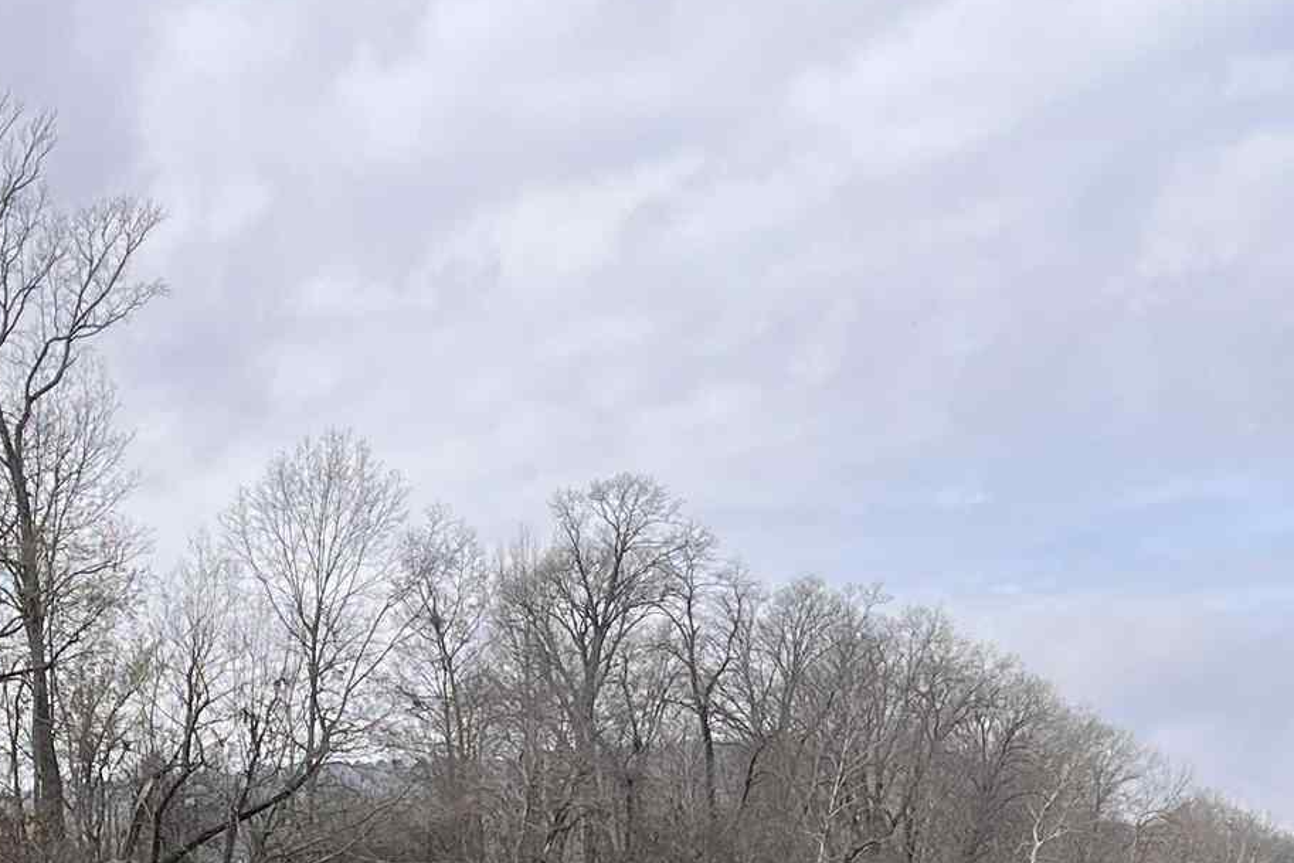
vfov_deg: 13.9
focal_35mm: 91
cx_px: 228
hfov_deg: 22.0
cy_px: 1365
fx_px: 3271
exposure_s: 1/3165
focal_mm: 5.7
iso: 50
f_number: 1.5
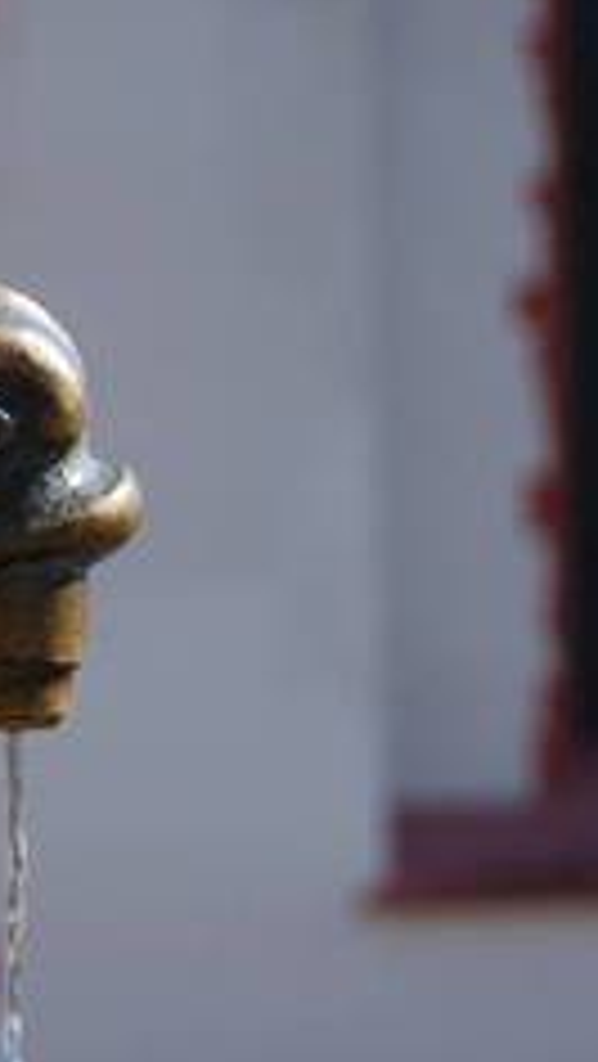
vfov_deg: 6.6
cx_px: -414
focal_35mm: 326
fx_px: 9177
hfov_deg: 3.7
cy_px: 1058
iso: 110
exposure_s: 1/400
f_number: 5
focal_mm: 70
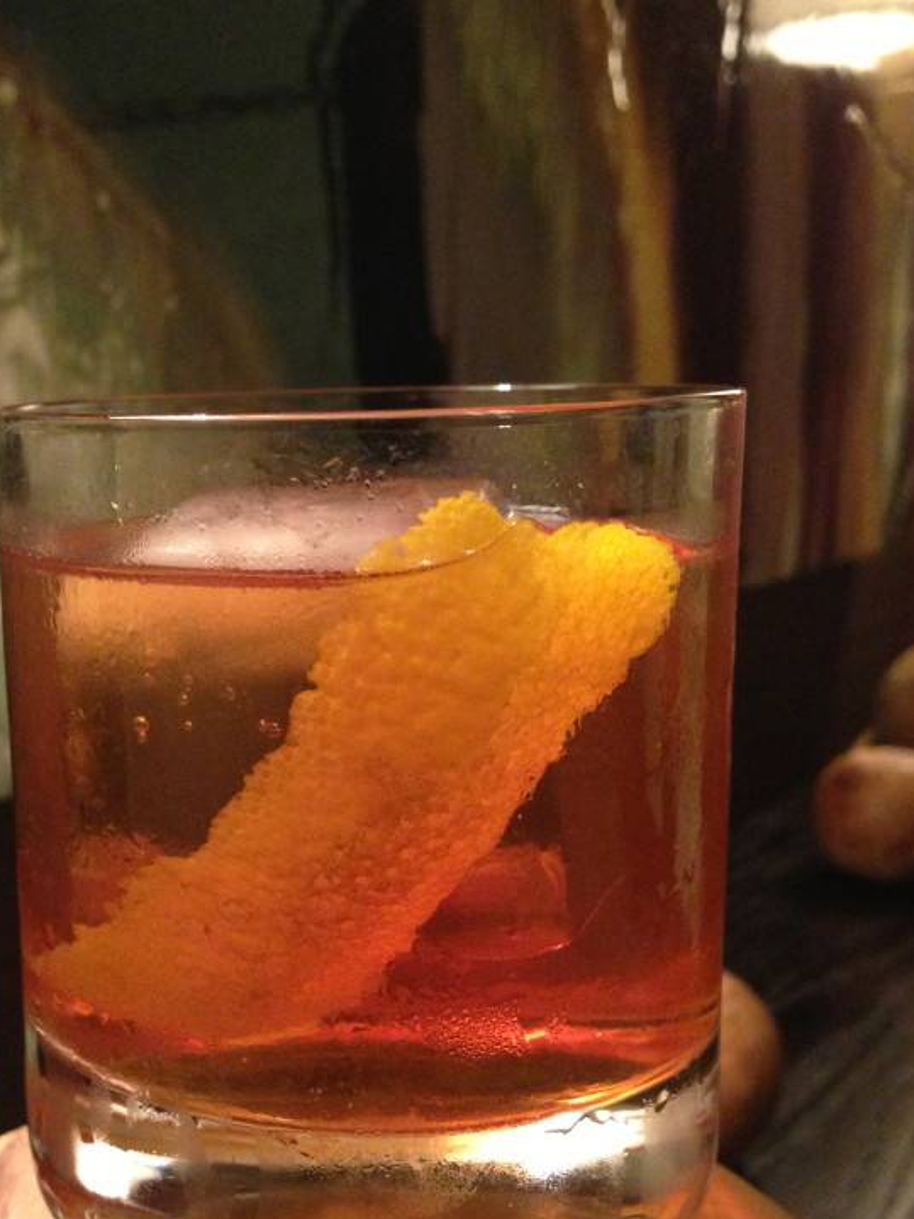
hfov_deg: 30.5
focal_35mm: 47
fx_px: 1655
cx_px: 273
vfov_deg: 40.2
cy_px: 746
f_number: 2.4
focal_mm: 4.13
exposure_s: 1/15
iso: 400
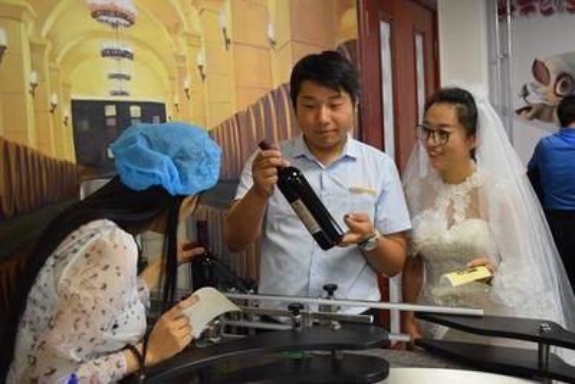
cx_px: 288
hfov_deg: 46.4
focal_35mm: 42
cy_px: 192
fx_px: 671
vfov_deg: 31.9
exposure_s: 1/200
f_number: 4.2
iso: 3200
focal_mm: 28
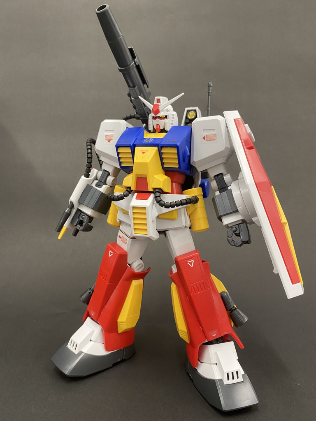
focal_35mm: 26
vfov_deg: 67.3
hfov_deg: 53.1
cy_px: 210
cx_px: 158
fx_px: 316
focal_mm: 4.25
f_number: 1.8
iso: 160
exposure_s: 1/60
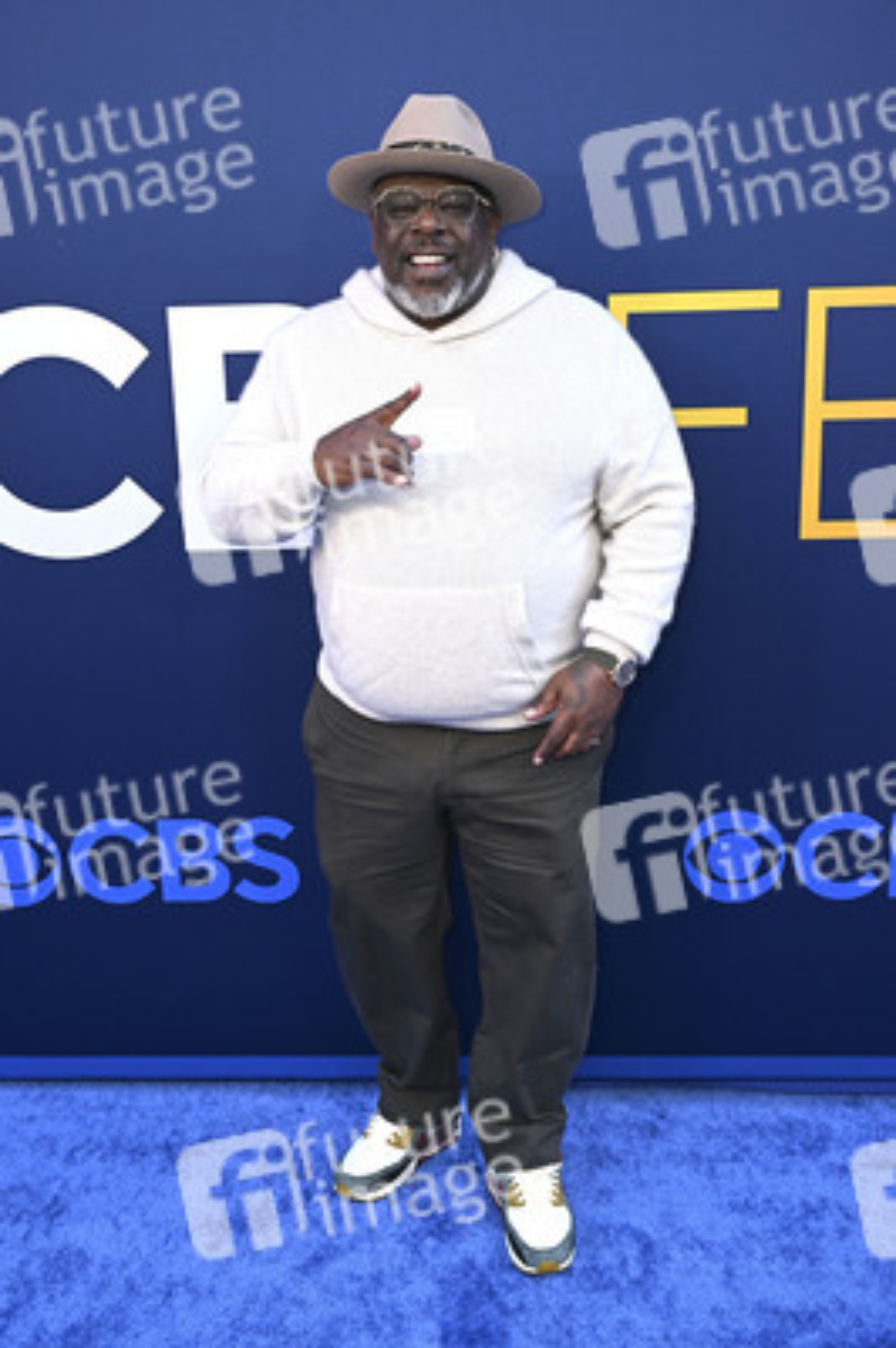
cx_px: 448
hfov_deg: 33.3
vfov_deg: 48.5
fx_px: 1496
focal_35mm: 40
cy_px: 674
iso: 640
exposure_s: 1/200
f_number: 5.6
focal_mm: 40
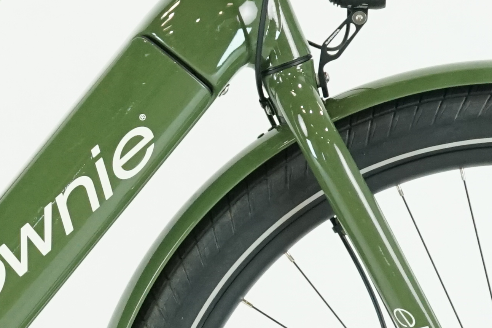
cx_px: -189
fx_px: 4059
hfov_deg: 6.9
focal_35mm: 297
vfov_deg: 4.6
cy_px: 194
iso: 2500
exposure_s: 1/200
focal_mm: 64
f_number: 6.3
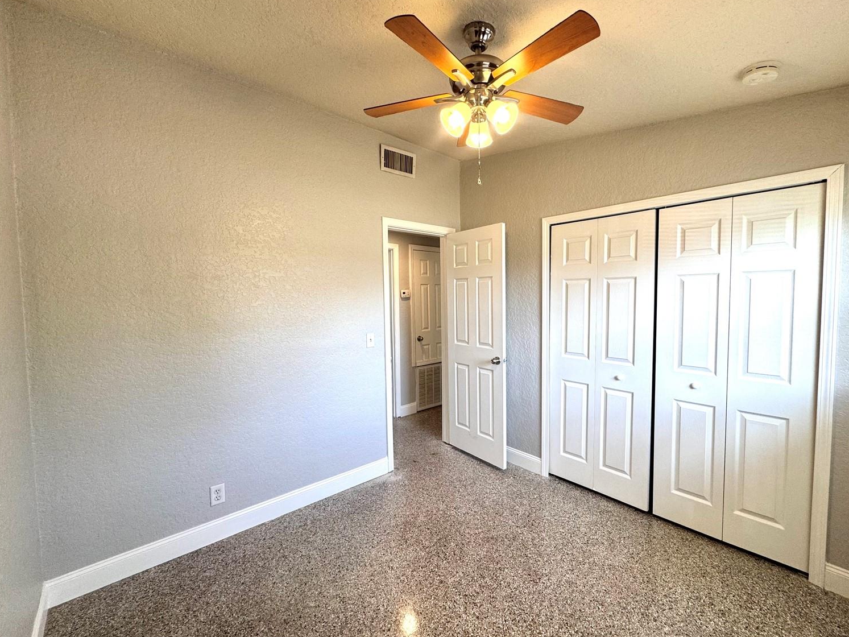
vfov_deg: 81.8
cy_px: 316
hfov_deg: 98.1
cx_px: 448
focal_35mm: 15
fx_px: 368
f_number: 2.2
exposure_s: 1/120
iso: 100
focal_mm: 2.22
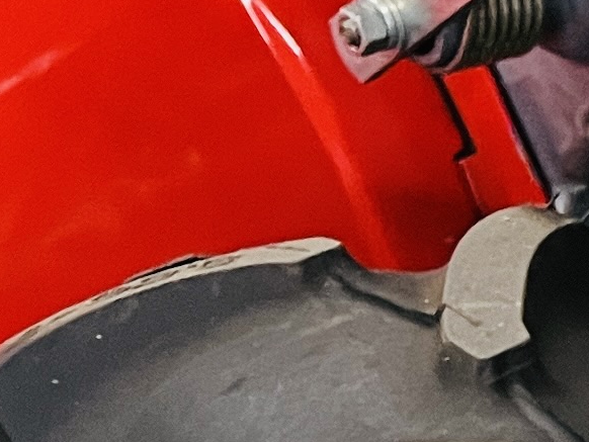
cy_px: 129
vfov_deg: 8.2
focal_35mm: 180
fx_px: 3064
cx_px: 1759
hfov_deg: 9.0
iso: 250
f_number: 1.6
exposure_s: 1/60
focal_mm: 5.1
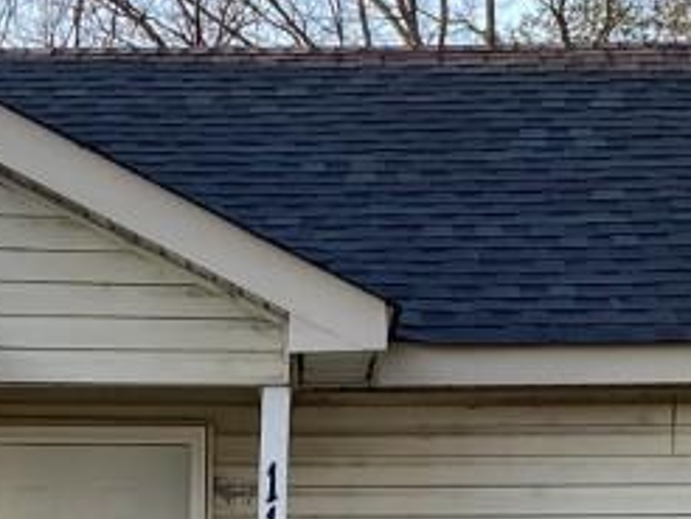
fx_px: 3037
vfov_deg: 9.3
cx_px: 115
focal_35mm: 152
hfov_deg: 12.9
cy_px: 937
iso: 50
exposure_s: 1/122
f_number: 1.8
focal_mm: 4.25
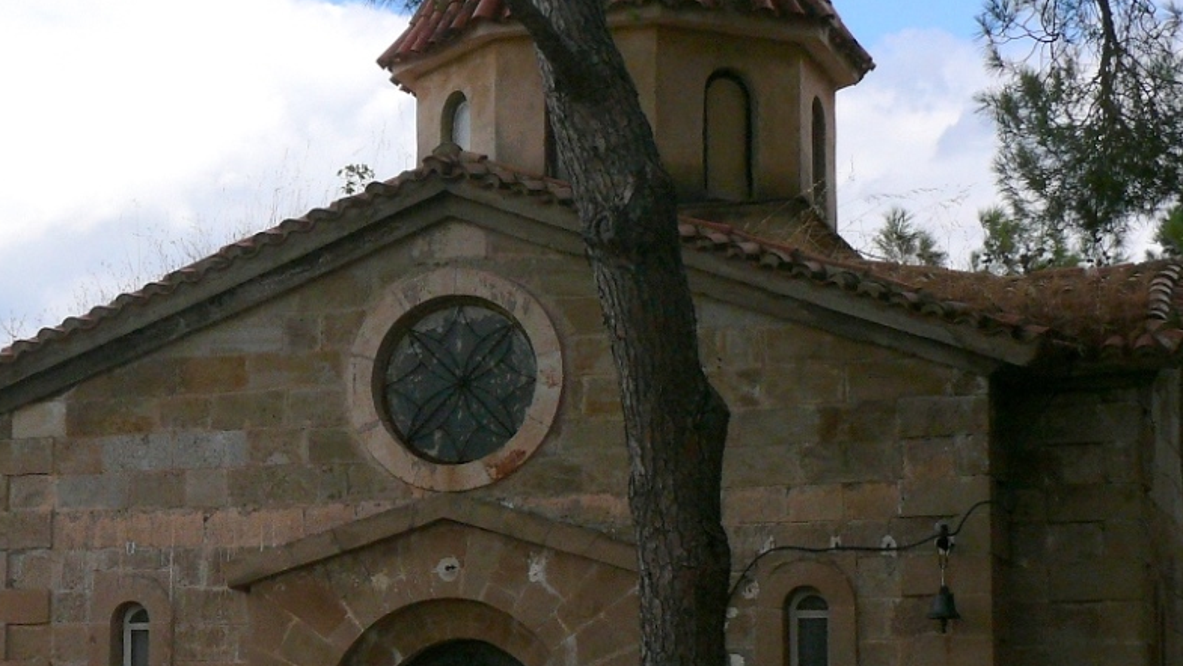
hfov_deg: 20.8
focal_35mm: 101
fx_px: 3169
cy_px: 548
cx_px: 148
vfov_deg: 11.9
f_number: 5
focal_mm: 9.5
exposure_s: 1/200
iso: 100
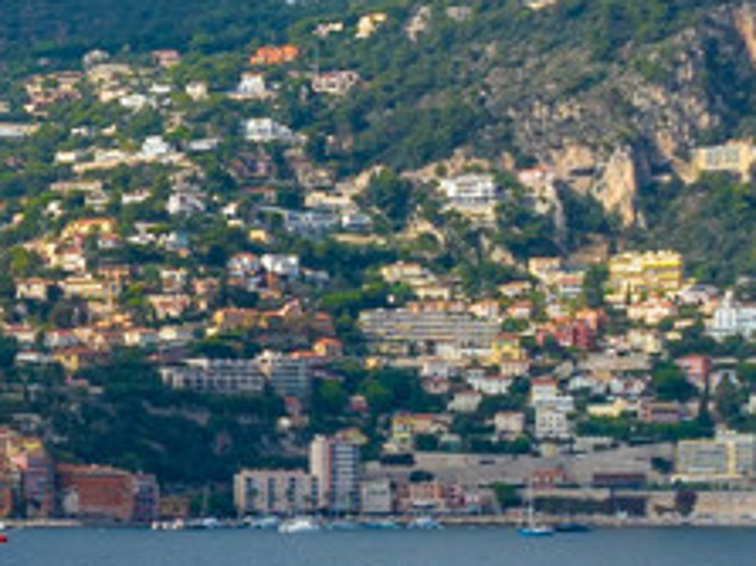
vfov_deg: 8.6
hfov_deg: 11.0
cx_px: -454
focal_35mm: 172
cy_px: 498
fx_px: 3754
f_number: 11
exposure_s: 1/160
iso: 100
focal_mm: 12.3
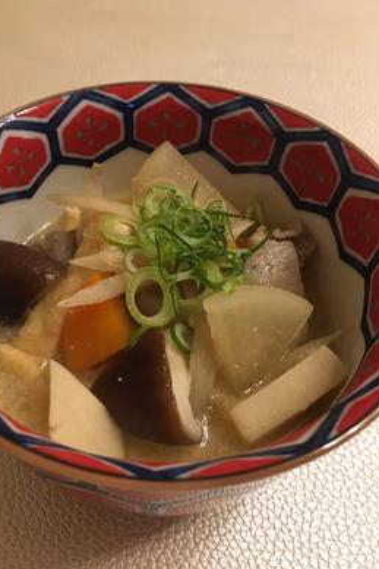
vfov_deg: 60.3
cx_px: 162
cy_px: 279
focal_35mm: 31
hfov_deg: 42.2
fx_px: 490
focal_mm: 4.15
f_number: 2.2
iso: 125
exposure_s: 1/30
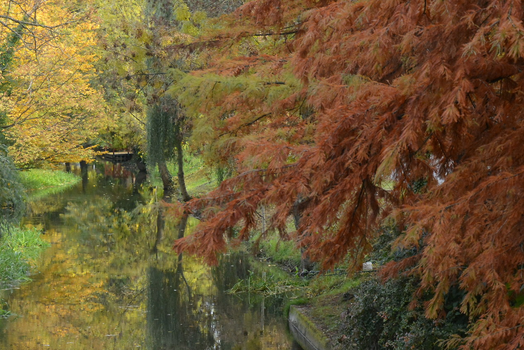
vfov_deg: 12.0
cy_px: 198
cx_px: 119
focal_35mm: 114
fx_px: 1660
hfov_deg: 17.8
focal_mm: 40
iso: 2000
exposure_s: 1/400
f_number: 5
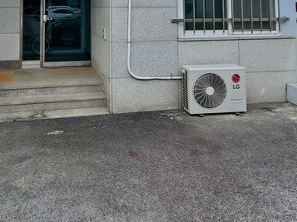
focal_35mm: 35
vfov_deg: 35.6
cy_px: -13
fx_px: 300
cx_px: 103
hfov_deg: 51.8
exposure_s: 1/1513
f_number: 2.2
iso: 40
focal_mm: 1.74
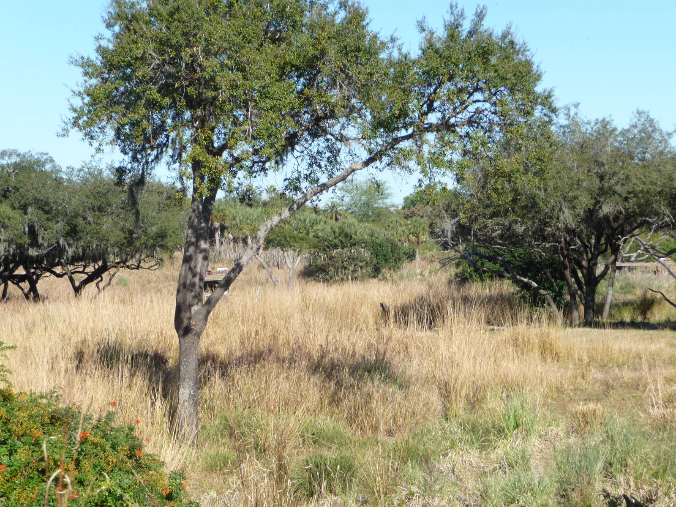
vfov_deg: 17.6
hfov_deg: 23.3
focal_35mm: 84
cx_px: 338
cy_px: 254
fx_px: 1640
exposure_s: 1/500
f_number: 4.7
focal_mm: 14.2
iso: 125
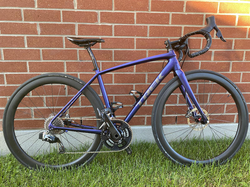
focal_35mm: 26
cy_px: 94
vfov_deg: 53.1
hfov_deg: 67.3
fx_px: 188
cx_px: 125
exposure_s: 1/121
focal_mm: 4.25
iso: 64
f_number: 1.8
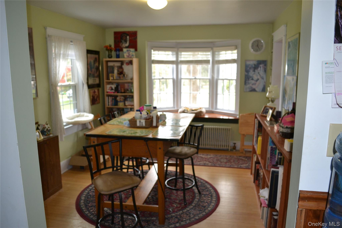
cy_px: 114
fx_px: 256
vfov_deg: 47.9
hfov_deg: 67.4
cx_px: 171
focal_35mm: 27
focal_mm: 18
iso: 640
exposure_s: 1/60
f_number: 3.5
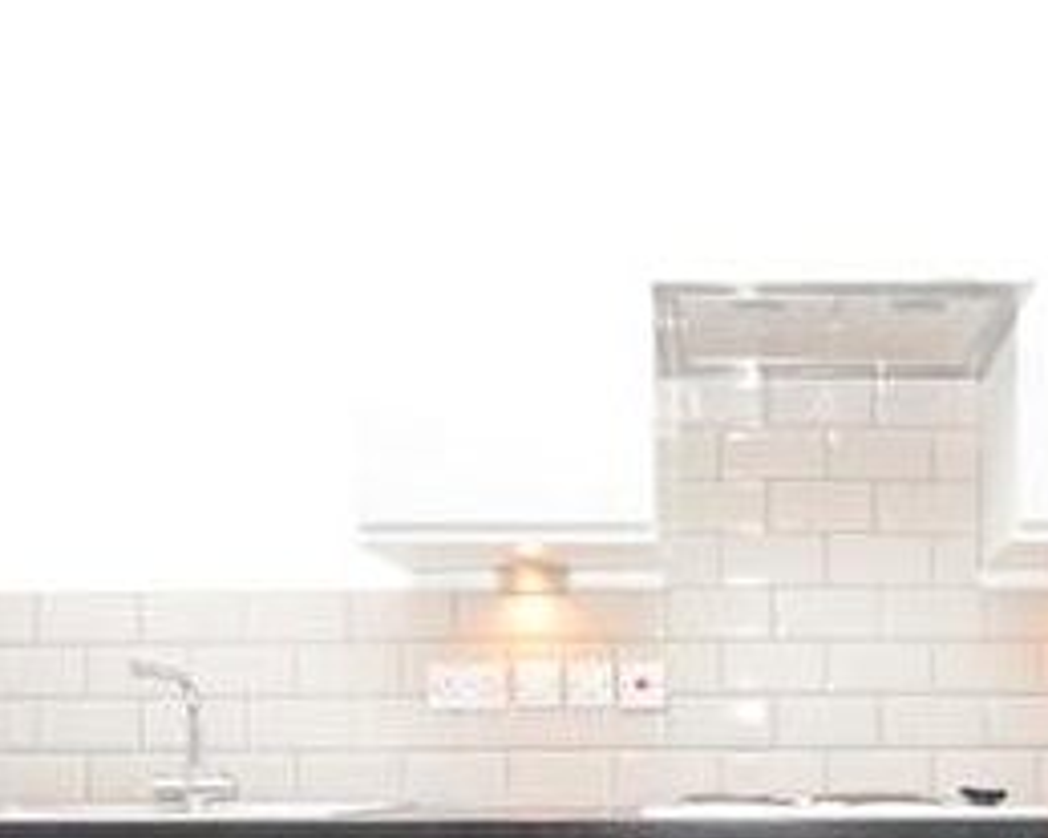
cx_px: 728
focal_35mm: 38
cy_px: 777
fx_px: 1178
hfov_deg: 46.9
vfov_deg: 36.3
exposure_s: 1/80
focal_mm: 10
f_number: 4.5
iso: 800
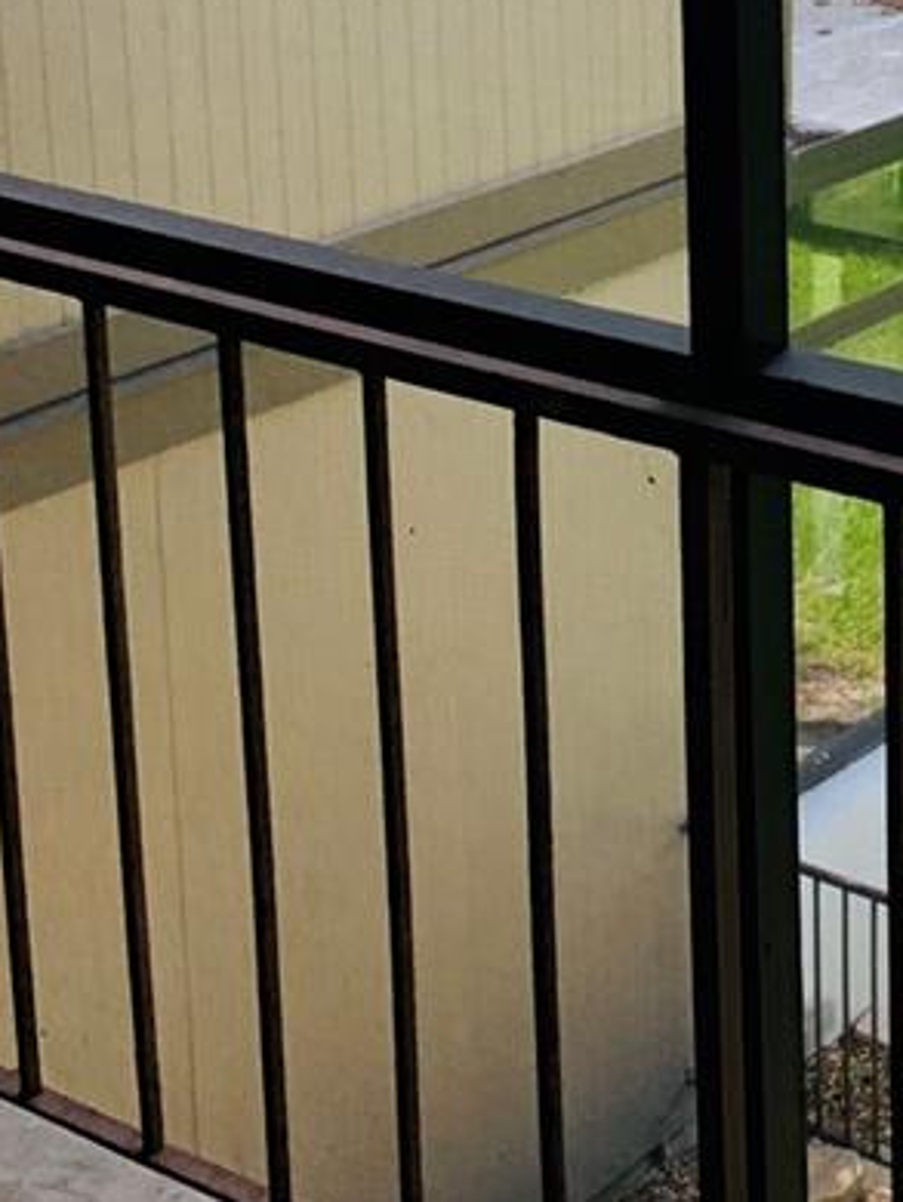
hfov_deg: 17.1
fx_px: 2779
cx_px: 1257
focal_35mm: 80
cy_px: 6
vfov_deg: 23.4
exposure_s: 1/196
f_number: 1.8
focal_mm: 4.25
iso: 25
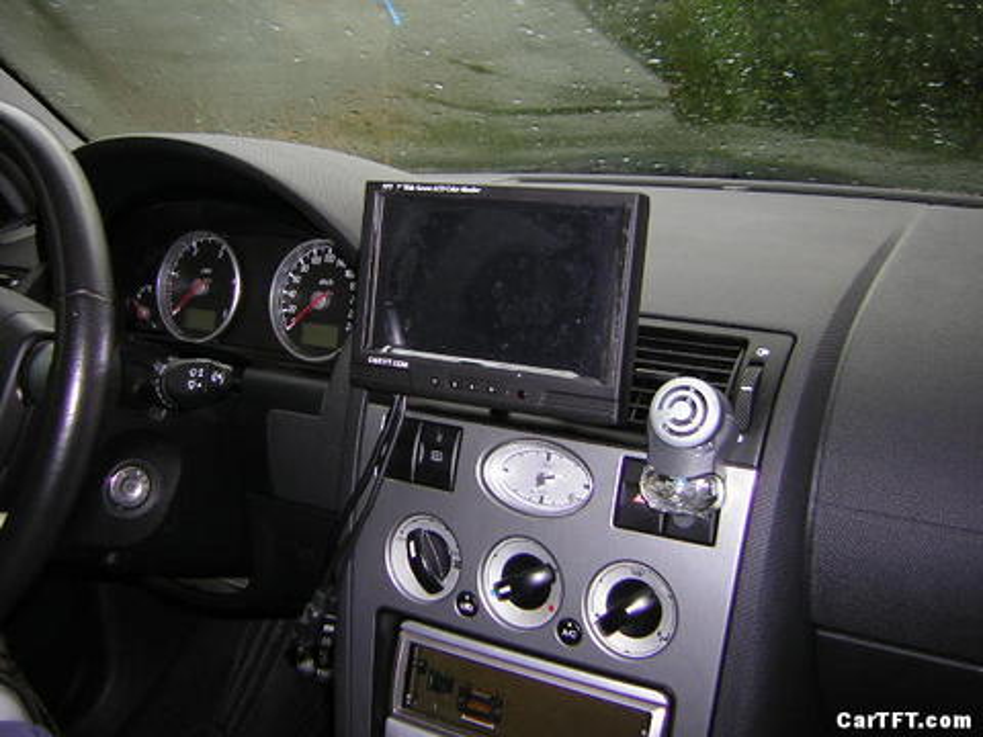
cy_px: 368
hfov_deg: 51.4
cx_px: 492
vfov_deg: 39.7
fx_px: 1022
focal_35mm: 36
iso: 50
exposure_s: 1/60.1
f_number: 2.6
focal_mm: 4.7
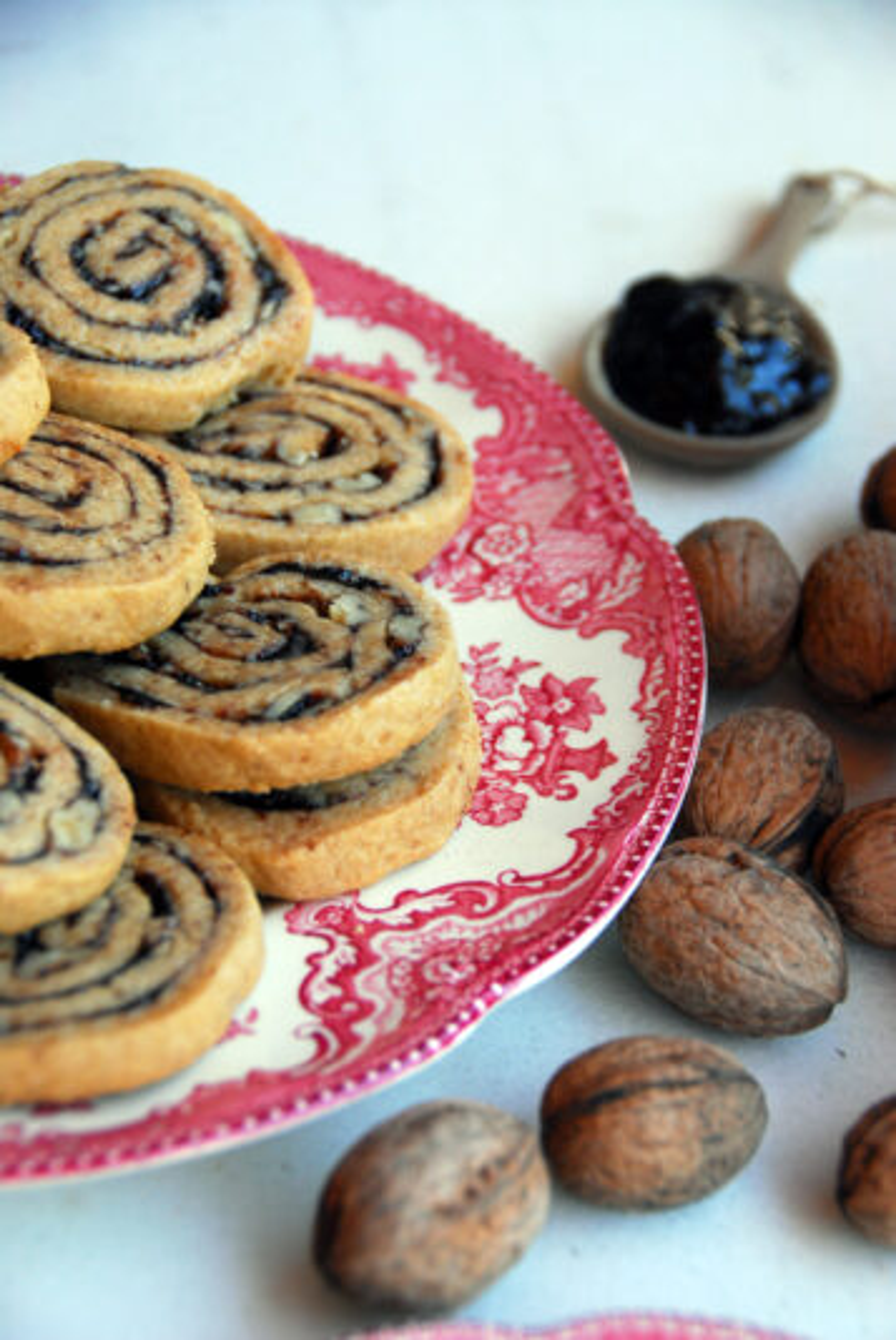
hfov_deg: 14.1
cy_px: 670
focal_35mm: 98
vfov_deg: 20.9
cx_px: 448
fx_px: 3633
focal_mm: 65
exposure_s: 1/80
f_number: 5
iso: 200
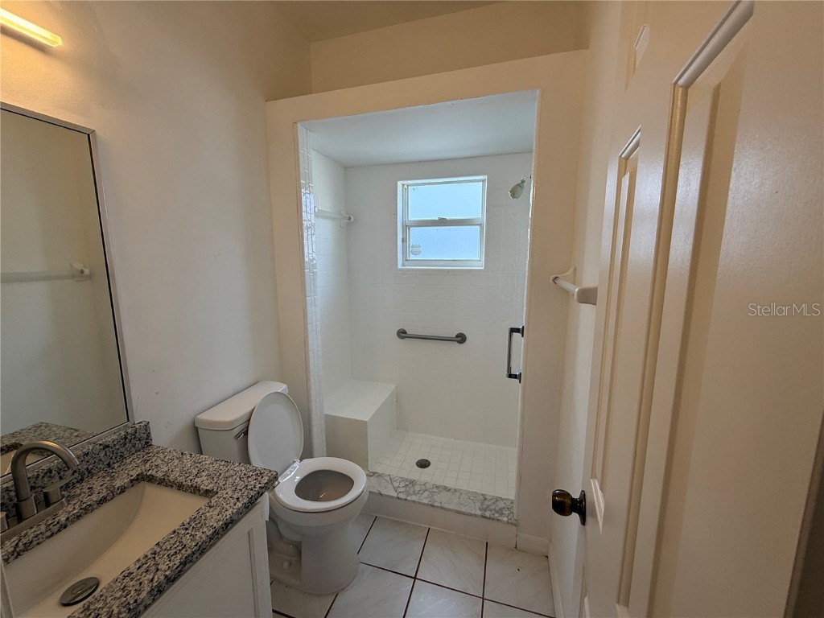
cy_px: 309
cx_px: 412
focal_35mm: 14
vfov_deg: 85.7
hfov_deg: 102.1
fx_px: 333
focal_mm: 2.22
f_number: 2.2
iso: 100
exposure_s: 1/99
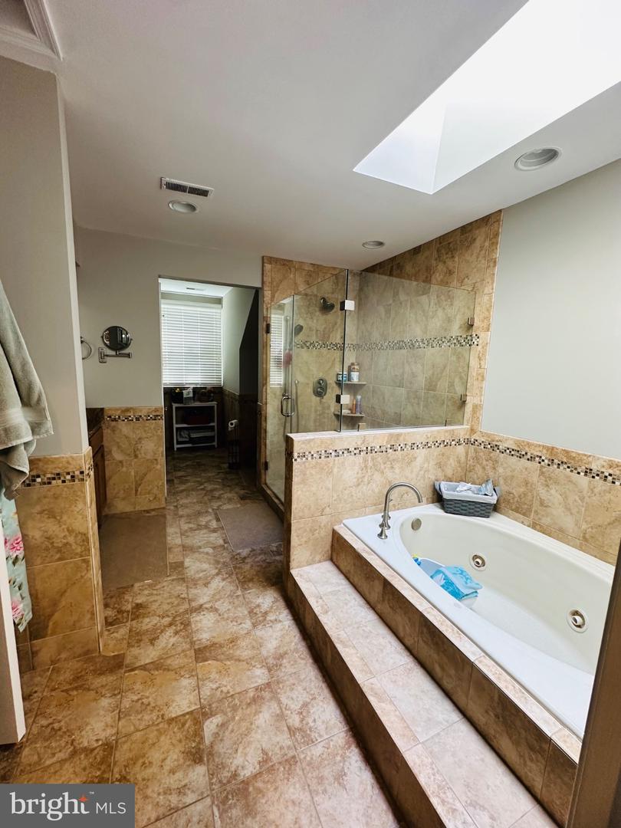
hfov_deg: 85.7
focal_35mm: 14
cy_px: 414
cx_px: 310
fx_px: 335
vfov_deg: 102.1
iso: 160
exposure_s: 1/60
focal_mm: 2.22
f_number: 2.2
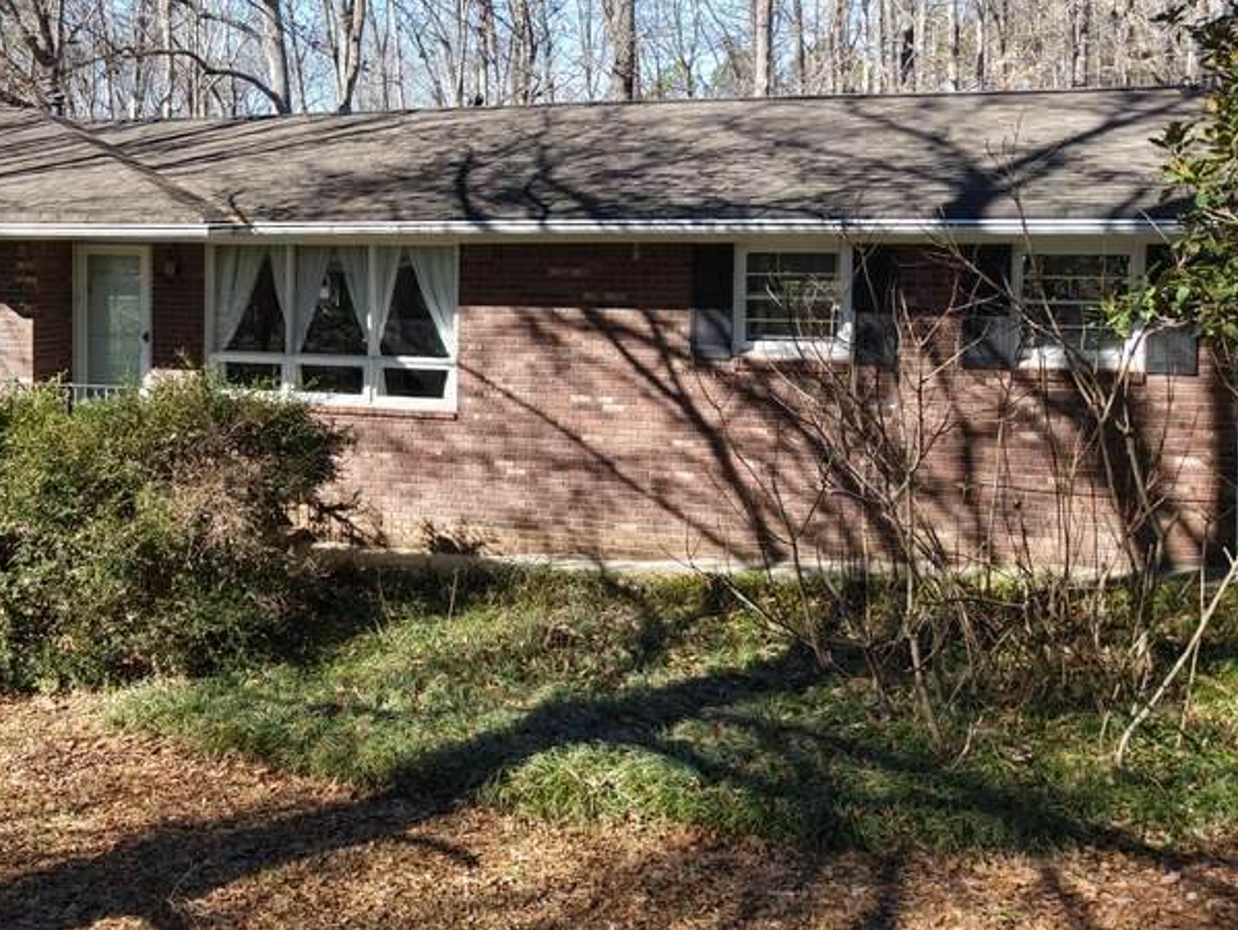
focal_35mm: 41
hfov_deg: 44.2
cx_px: 304
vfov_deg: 34.9
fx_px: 1467
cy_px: 322
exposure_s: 1/725
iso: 100
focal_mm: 8.67
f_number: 1.8
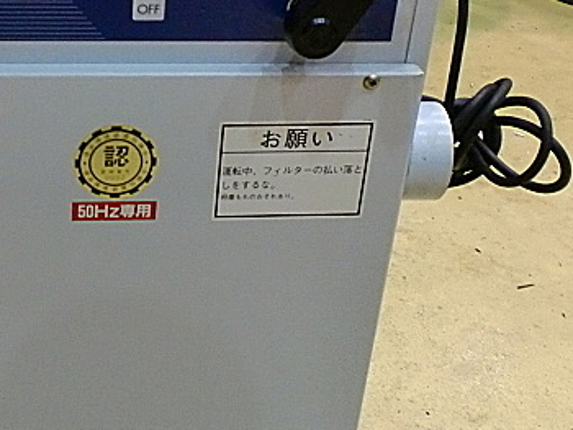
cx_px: 111
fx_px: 1060
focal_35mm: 64
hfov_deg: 29.5
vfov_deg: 22.8
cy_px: 139
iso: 320
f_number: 3.1
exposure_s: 1/60
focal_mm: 6.3
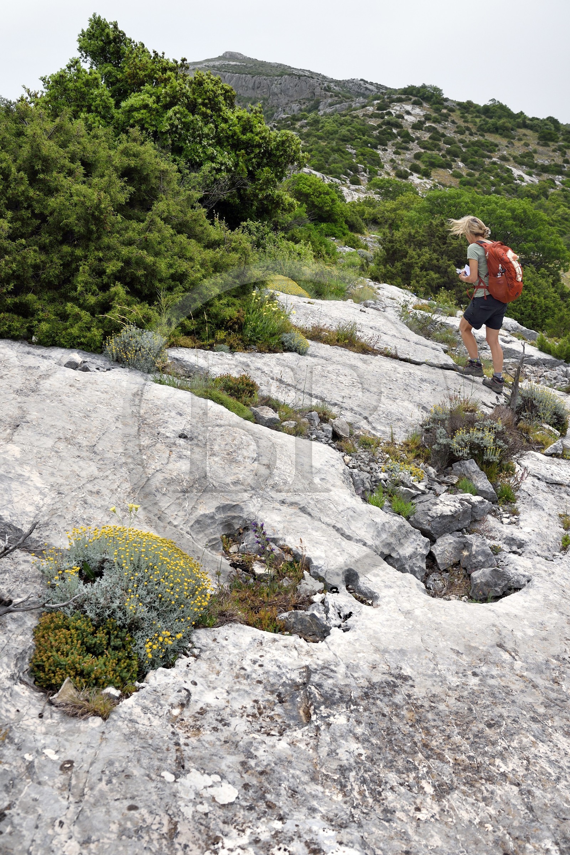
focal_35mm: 32
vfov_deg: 58.7
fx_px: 760
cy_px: 428
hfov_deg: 41.1
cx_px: 285
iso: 200
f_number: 9
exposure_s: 1/320
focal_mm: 32
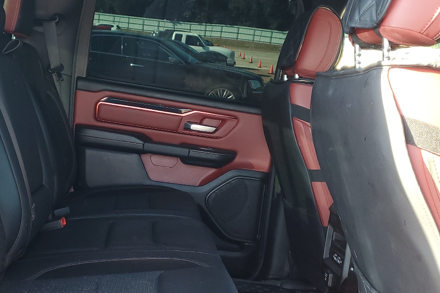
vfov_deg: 28.6
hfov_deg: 41.6
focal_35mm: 47
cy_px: 137
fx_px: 574
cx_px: 163
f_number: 1.5
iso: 85
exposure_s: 1/120
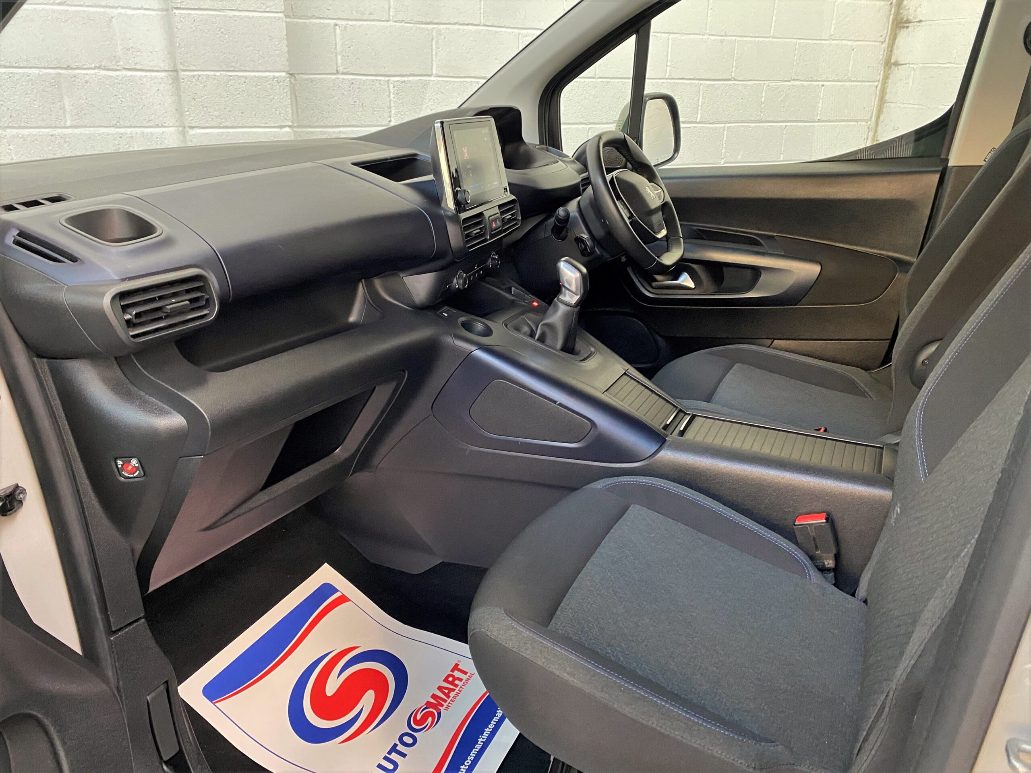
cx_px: 516
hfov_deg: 67.3
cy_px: 386
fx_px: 774
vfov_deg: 53.1
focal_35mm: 26
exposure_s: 1/50
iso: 320
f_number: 1.8
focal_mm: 4.25
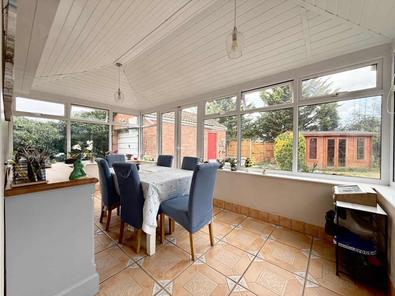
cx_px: 198
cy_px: 148
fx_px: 160
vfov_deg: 85.7
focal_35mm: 14
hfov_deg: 102.1
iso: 64
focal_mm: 2.22
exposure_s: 1/224
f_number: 2.2
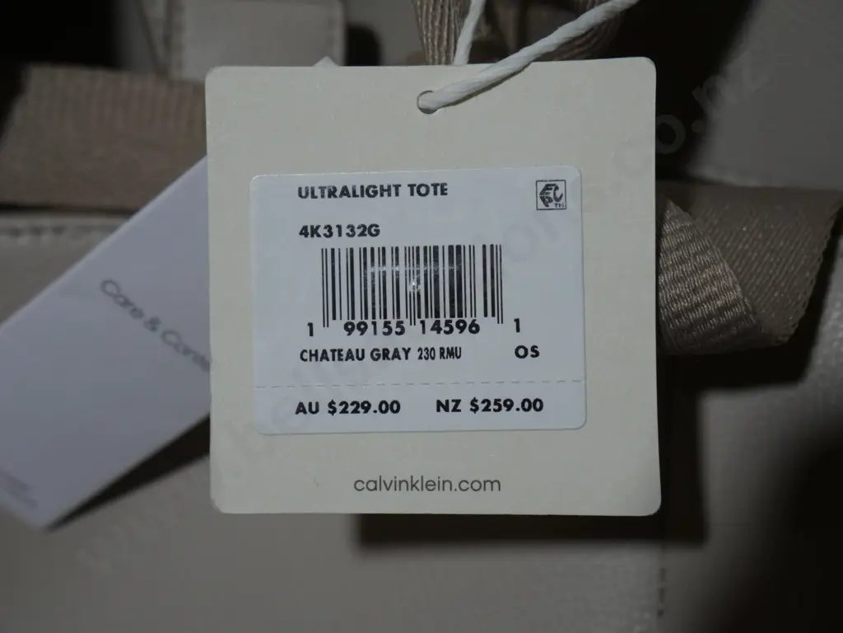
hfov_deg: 27.0
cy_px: 316
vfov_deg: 20.4
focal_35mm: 72
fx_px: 1753
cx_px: 422
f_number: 5.5
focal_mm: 36
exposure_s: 1/160
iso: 200
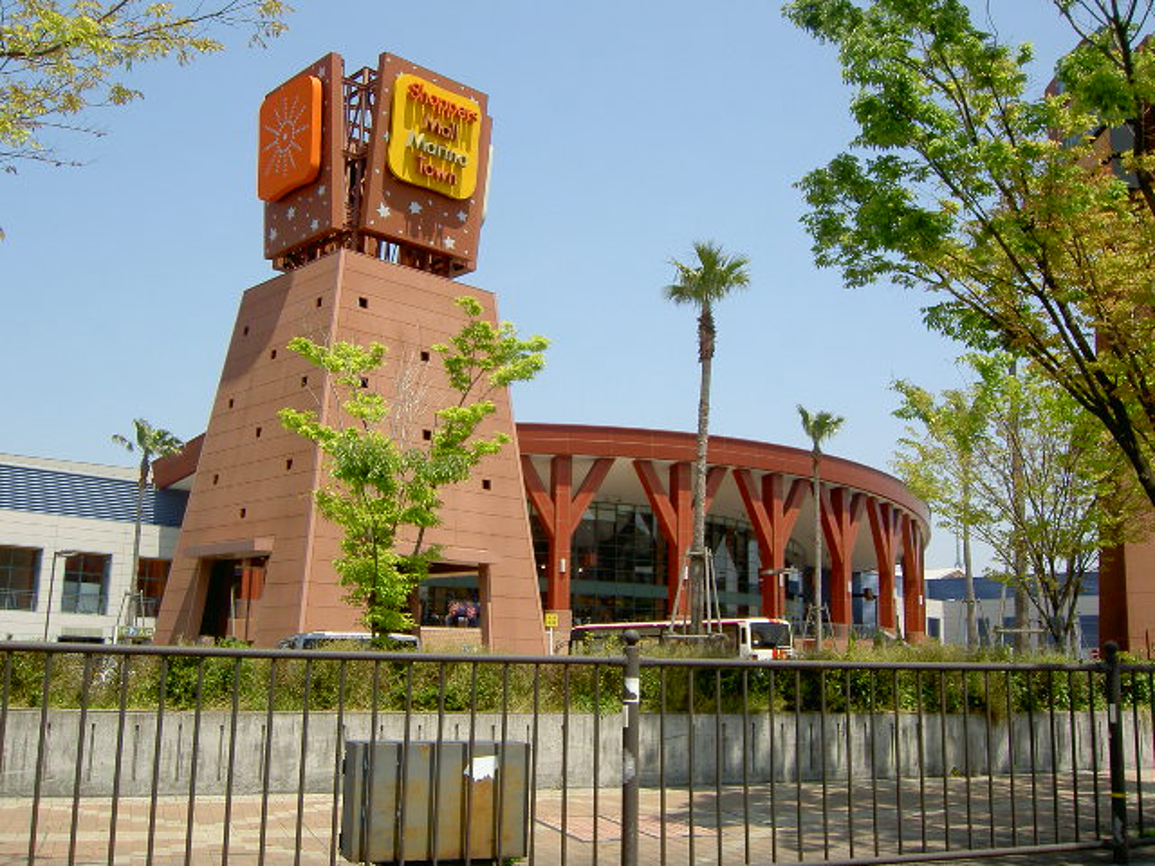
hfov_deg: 54.0
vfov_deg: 41.8
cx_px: 578
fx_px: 1134
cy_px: 433
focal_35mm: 34
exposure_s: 1/250
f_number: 4.7
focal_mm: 5.6
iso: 50
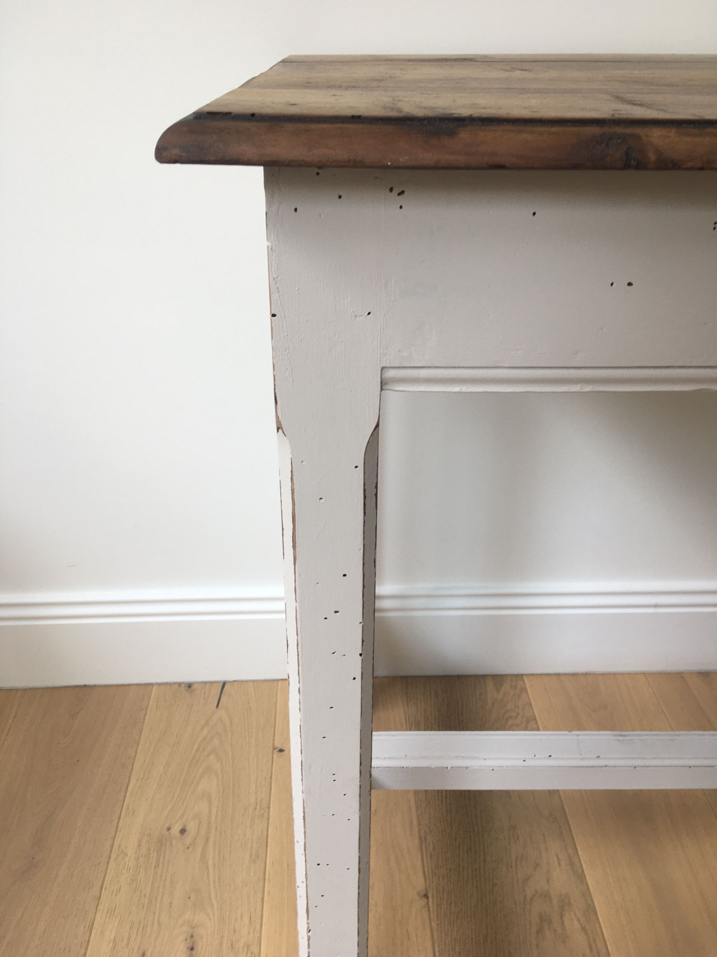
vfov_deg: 61.7
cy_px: 478
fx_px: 801
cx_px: 358
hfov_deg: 48.2
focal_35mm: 29
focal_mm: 4.15
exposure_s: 1/50
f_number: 2.2
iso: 25
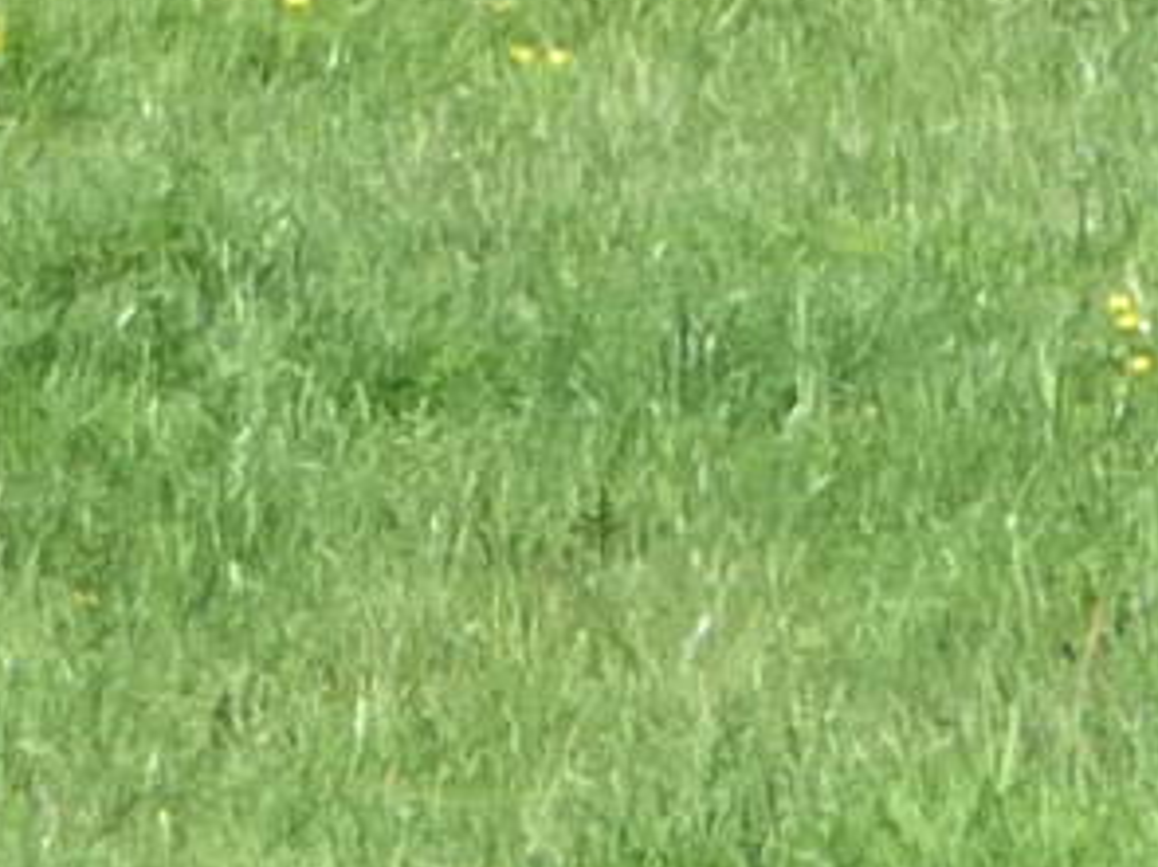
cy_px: -1287
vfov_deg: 0.6
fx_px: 85537
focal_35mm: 2558
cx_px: 1829
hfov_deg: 0.8
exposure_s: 1/500
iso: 160
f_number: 4.9
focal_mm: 47
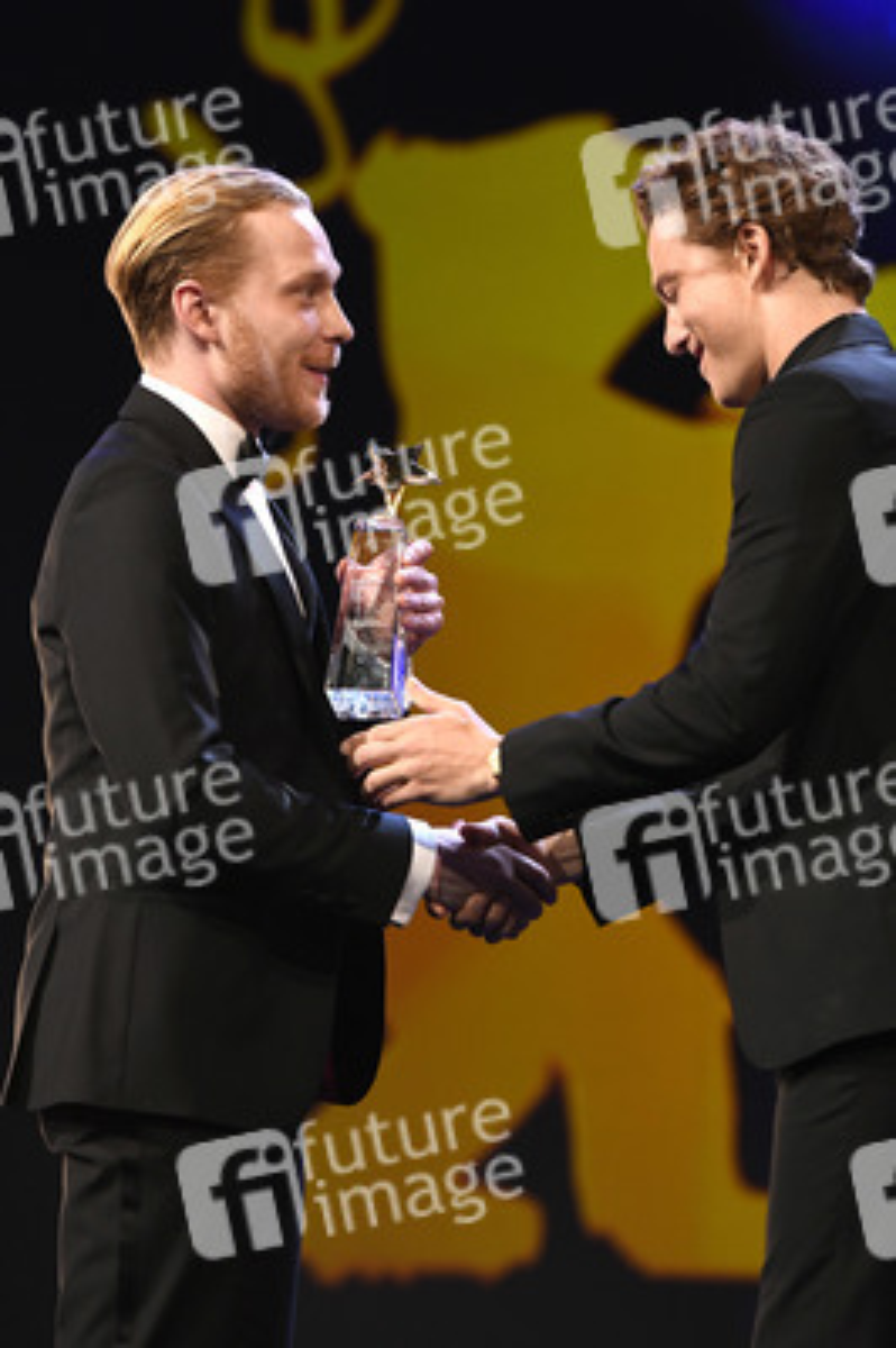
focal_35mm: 135
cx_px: 448
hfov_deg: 10.1
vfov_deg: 15.2
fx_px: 5048
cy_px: 674
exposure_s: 1/250
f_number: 2.8
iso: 2500
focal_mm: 135
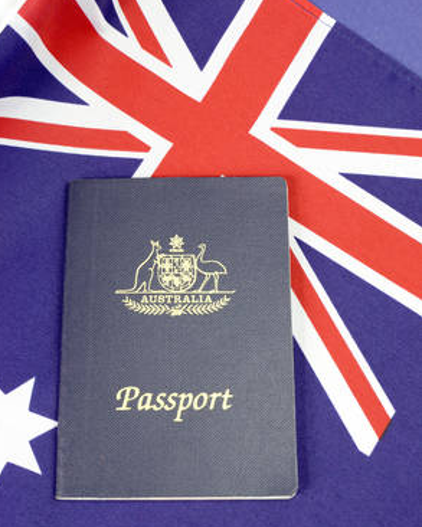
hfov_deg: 25.2
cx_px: 208
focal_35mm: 61
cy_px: 294
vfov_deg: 31.1
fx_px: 945
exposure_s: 1/80
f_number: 8
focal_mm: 35
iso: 200
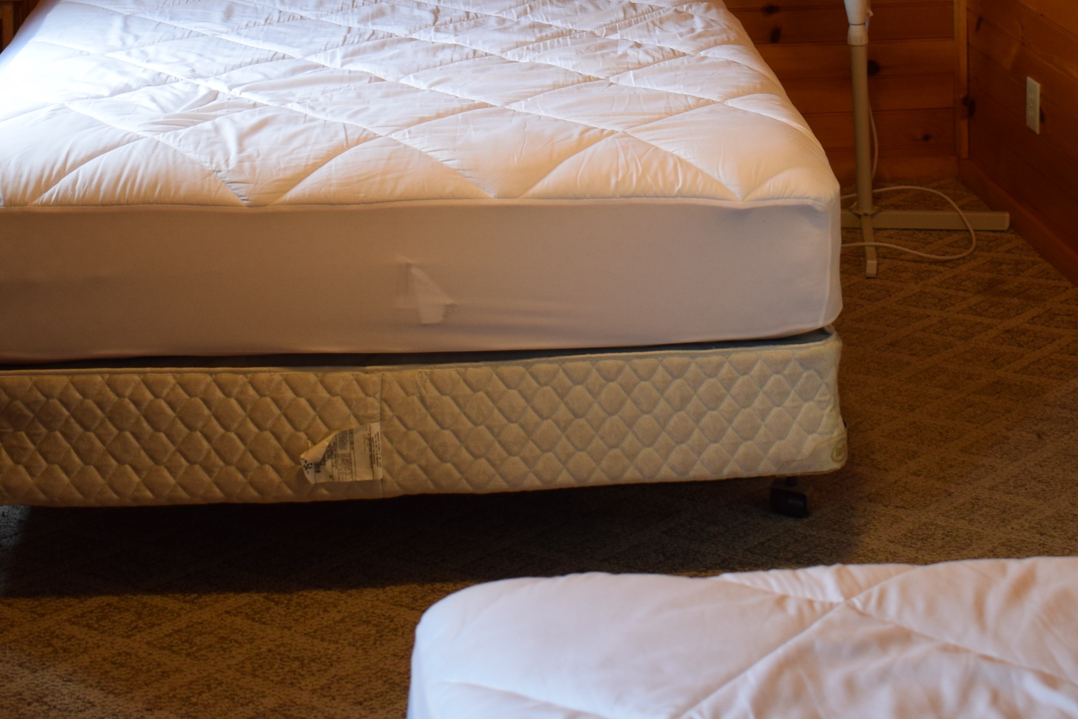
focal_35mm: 67
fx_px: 2006
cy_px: -94
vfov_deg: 19.4
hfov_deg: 30.1
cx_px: 578
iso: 320
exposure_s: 1/30
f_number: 3.5
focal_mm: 18
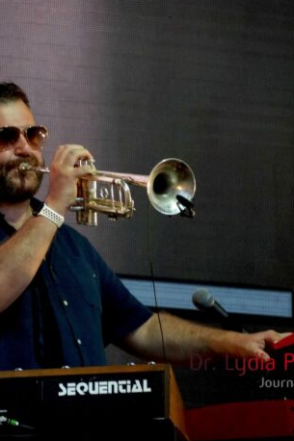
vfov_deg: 4.0
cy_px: 208
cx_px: 90
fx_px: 6323
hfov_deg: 2.7
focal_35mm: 516
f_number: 6.3
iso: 3200
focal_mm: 205
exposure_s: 1/320
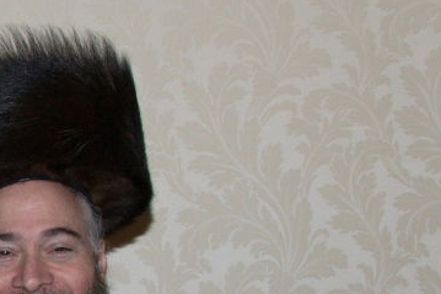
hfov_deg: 16.6
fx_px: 1310
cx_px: -300
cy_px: 462
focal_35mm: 107
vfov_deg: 12.1
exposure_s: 1/125
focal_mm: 20
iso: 400
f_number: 5.6
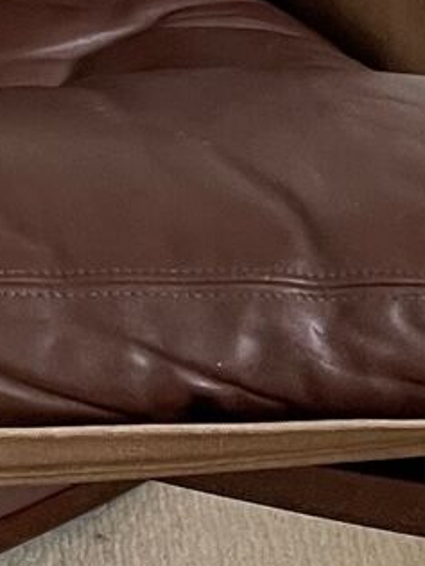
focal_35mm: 166
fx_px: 2717
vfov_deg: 11.5
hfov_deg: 8.7
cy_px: -199
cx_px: -221
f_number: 1.6
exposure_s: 1/71
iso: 125
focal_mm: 4.2
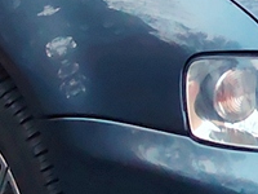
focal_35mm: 192
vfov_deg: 7.4
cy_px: -216
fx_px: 1431
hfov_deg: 10.2
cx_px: 263
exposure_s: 1/200
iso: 4972
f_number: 1.75
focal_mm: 5.25
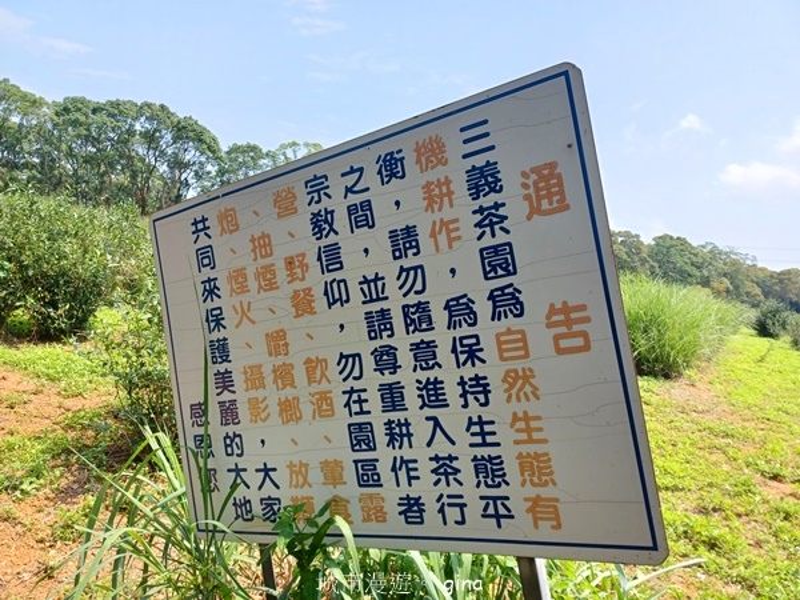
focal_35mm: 25
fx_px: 578
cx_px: 400
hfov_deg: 69.4
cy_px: 300
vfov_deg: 54.9
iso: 32
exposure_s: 1/145
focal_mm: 4.6
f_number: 1.8
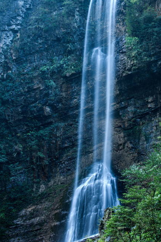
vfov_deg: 31.8
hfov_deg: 21.4
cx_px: 112
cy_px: 91
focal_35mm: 63
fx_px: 423
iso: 100
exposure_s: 1/1.67
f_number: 13
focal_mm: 40
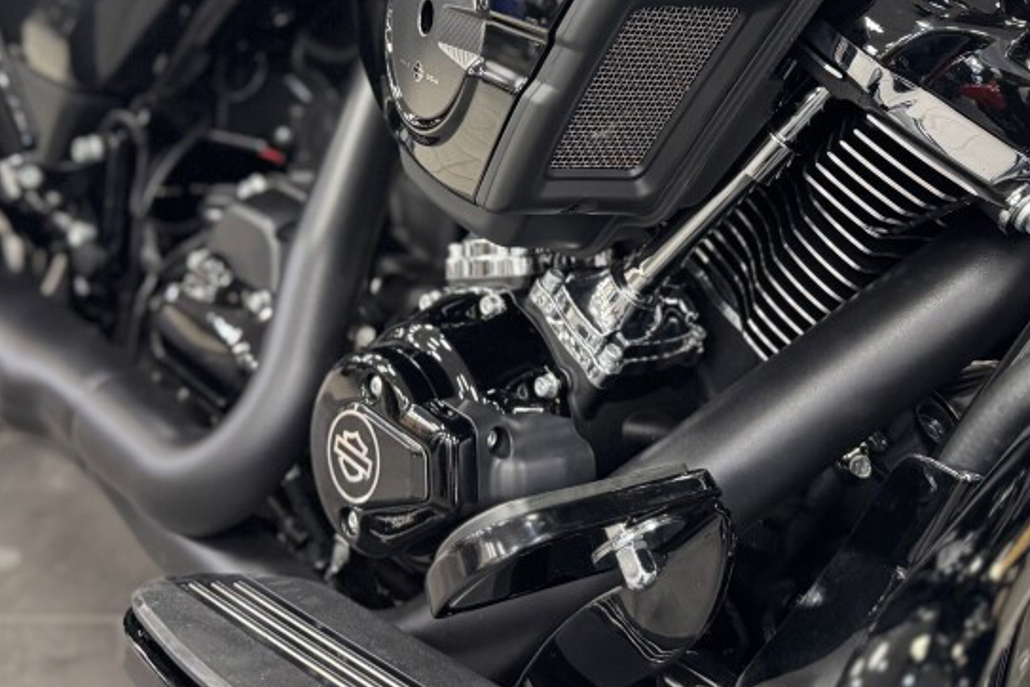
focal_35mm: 49
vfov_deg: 25.8
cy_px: -42
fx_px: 1402
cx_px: 559
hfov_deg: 40.3
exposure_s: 1/60
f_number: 1.78
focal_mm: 6.76
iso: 320
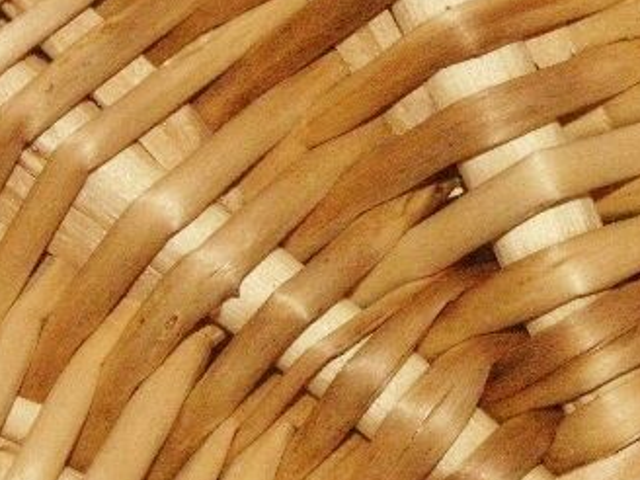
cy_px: 324
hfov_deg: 5.1
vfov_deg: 3.8
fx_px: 7211
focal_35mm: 390
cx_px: 556
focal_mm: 50.69
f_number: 9
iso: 400
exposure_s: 1/200
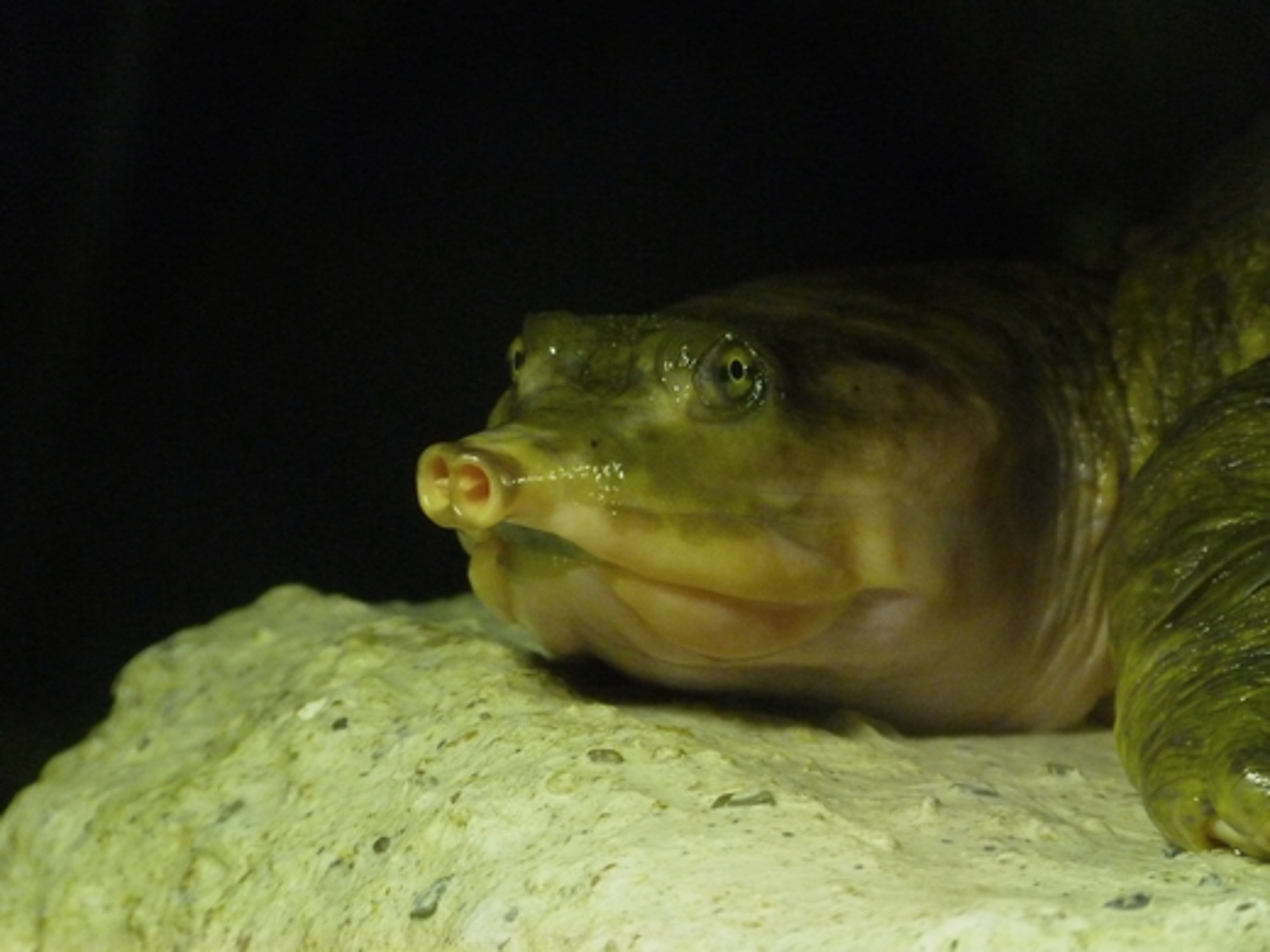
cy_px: 476
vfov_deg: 4.7
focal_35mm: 318
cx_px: 635
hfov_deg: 6.2
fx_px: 11667
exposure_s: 1/60
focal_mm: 57.2
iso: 800
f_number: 4.1
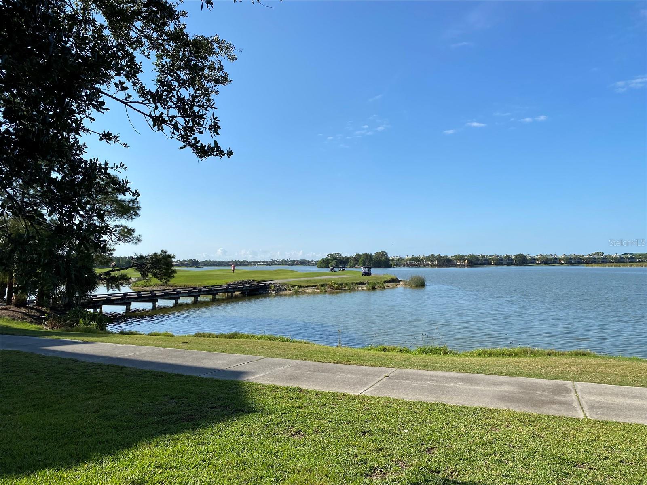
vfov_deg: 53.1
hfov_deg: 67.3
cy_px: 242
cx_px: 324
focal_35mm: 26
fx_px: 486
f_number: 1.8
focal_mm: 4.25
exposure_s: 1/3300
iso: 32
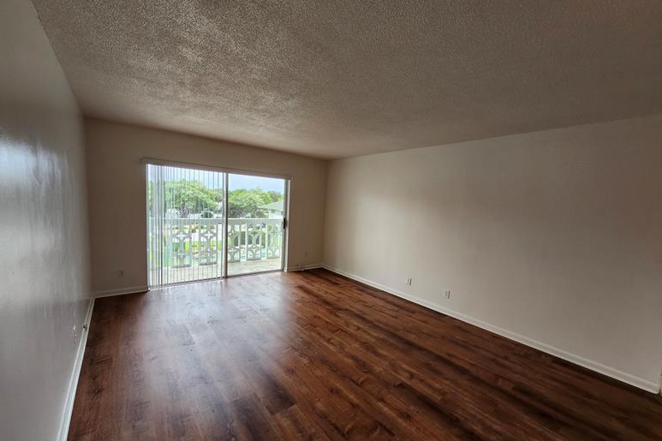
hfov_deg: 104.3
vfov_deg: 81.2
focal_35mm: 14
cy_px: 226
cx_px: 337
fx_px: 257
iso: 100
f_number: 2.2
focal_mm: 1.74
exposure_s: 1/60
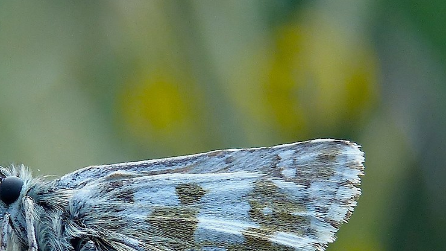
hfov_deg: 6.2
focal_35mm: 350
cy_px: 270
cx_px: 215
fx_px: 4139
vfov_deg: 3.5
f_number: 3.2
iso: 100
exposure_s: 1/160
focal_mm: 17.8
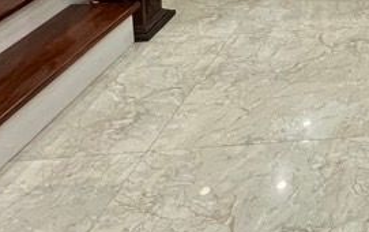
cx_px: 489
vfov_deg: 18.0
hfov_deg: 30.1
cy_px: -220
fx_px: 523
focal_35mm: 52
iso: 250
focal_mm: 1.57
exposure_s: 1/50
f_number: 1.8
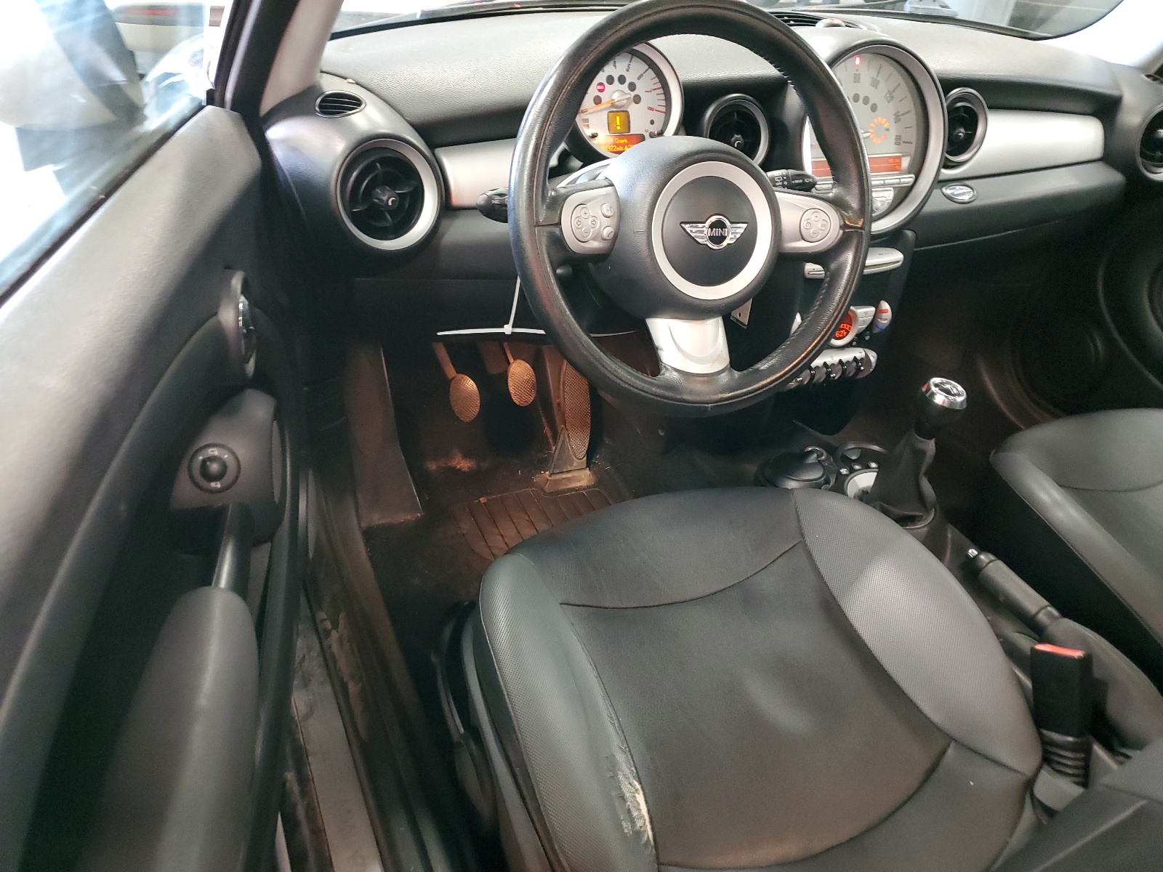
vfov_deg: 53.1
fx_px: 874
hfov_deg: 67.3
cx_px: 582
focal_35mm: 26
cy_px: 436
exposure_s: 1/17
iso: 319
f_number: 1.5
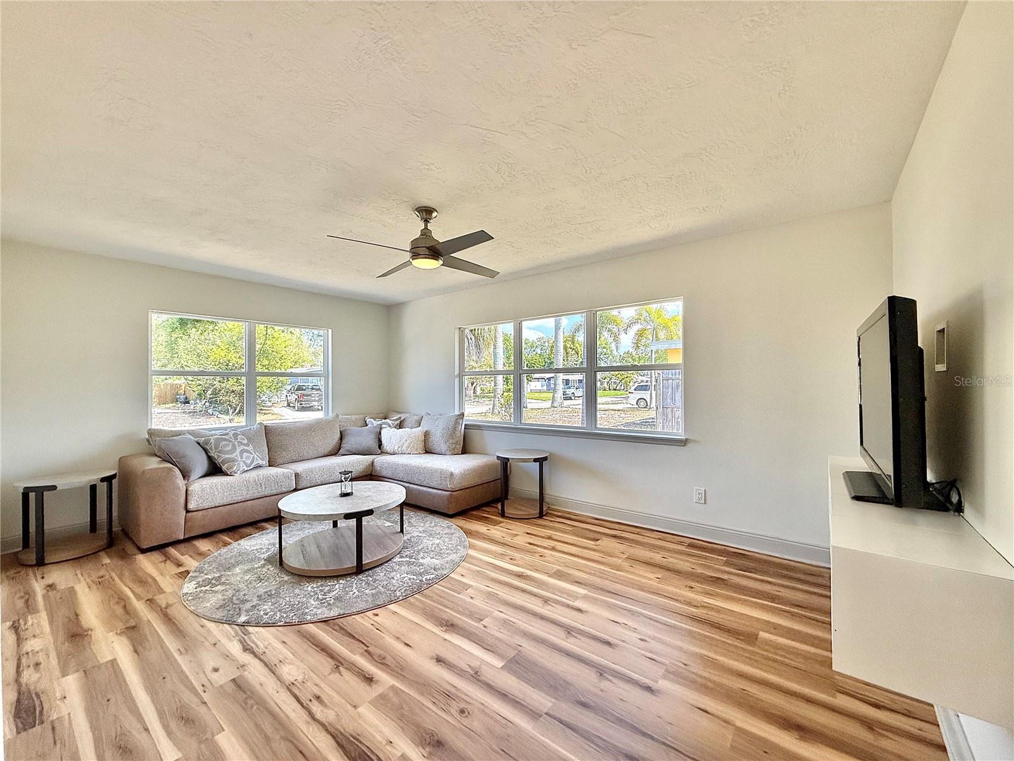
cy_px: 380
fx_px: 410
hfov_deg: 102.1
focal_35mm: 14
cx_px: 507
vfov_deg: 85.7
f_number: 2.2
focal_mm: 2.22
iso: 64
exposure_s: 1/279
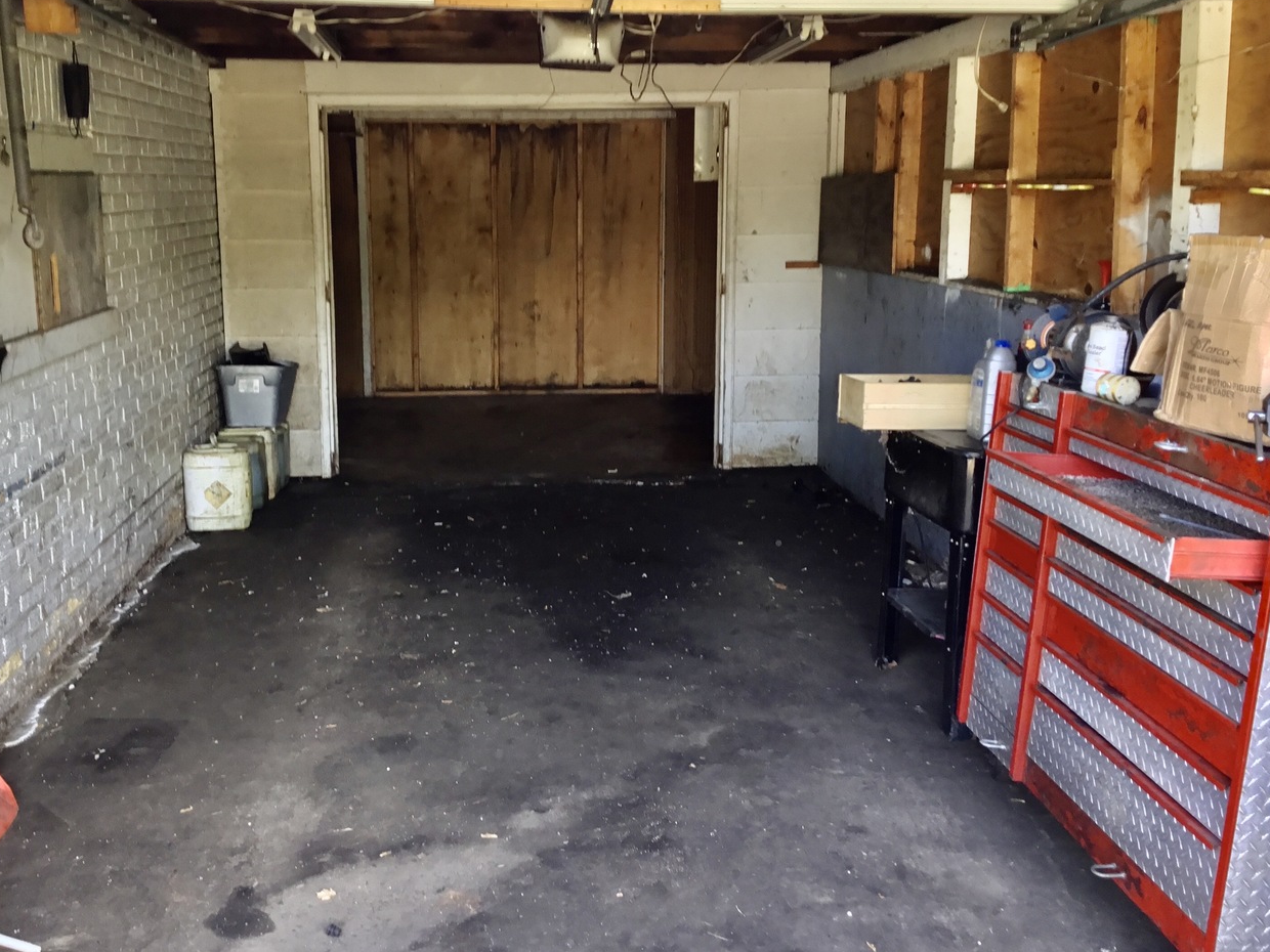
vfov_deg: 39.6
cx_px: 557
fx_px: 1321
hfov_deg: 51.2
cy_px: 425
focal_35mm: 36
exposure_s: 1/30
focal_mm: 3.3
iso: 32
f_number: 2.4
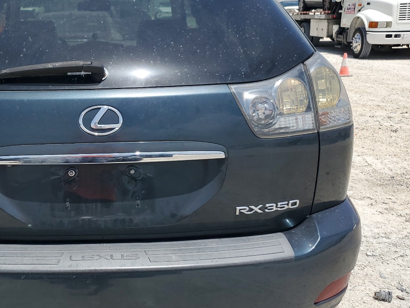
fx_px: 509
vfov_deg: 33.6
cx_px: 98
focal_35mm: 43
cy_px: 139
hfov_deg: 42.4
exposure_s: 1/5000
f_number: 1.5
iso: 50
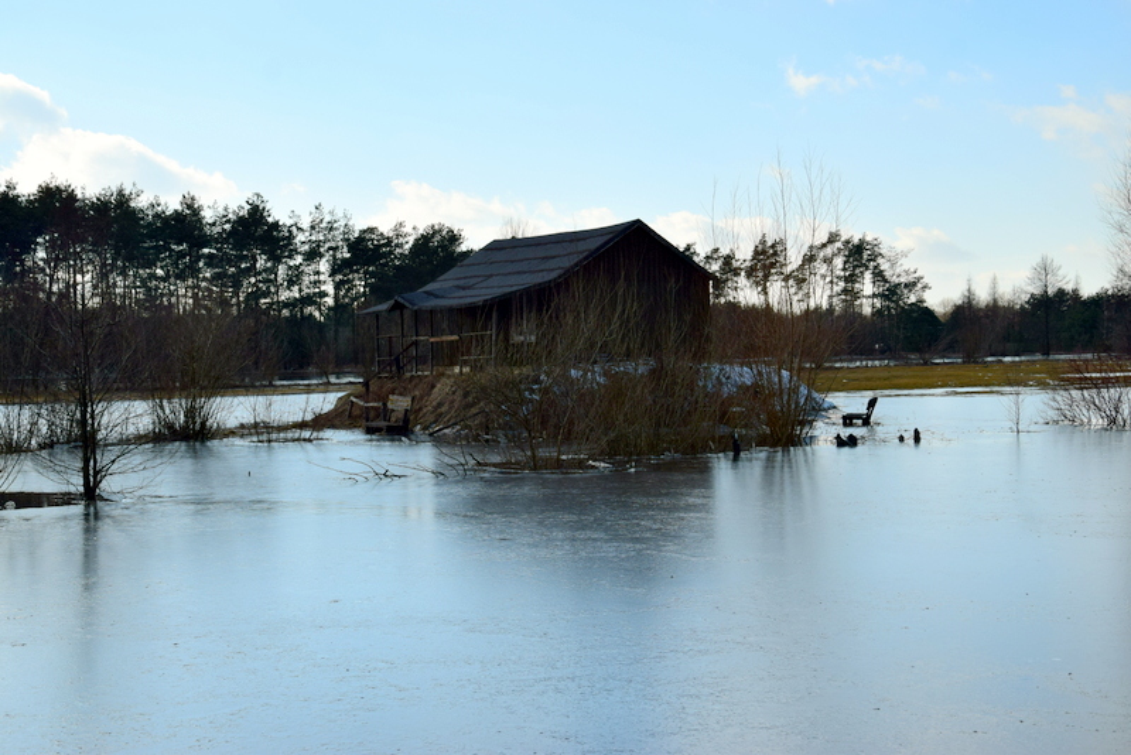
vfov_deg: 23.8
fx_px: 1791
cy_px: 378
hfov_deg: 35.0
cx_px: 566
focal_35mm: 57
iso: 200
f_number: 8
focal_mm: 38
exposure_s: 1/400
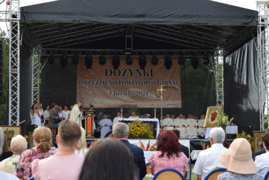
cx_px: 134
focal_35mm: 75
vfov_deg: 18.2
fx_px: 561
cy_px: 90
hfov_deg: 27.0
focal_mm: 50
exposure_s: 1/160
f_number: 6.3
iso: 100
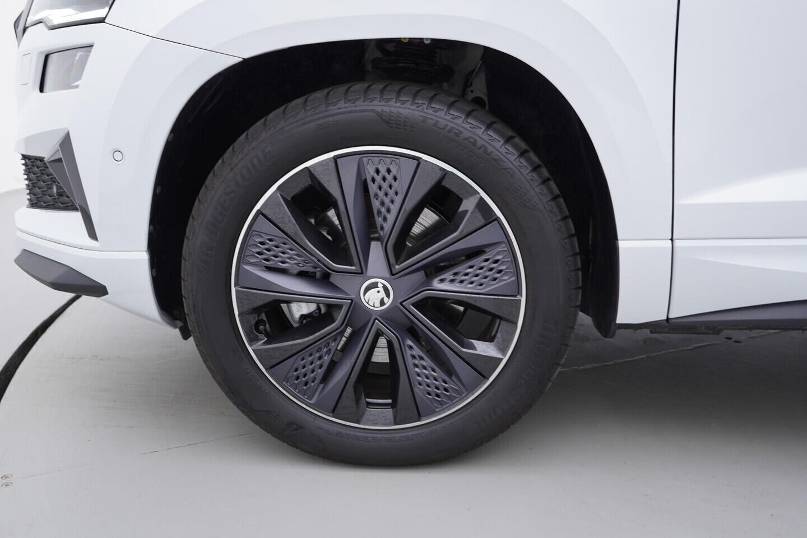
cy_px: 269
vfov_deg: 36.9
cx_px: 404
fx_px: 807
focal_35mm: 36
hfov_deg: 53.1
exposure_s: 1/60
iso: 125
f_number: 3.5
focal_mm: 24
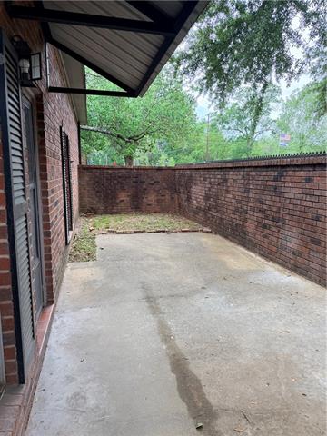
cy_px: 218
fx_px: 302
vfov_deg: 71.6
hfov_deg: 56.8
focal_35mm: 24
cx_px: 164
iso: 100
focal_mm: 6.76
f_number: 1.78
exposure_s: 1/665
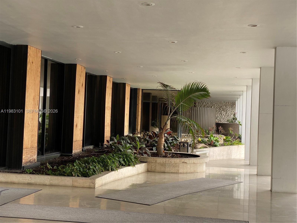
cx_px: 148
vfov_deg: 28.0
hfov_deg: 36.8
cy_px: 112
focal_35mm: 52
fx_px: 446
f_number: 2
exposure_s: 1/122
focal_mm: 6
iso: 50
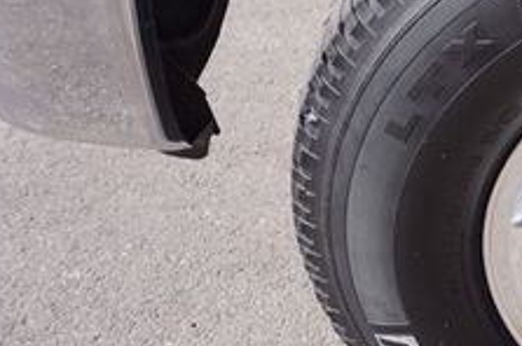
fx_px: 999
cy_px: 115
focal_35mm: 69
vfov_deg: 19.6
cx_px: 723
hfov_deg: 24.5
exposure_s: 1/200
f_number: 6.3
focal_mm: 16
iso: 100
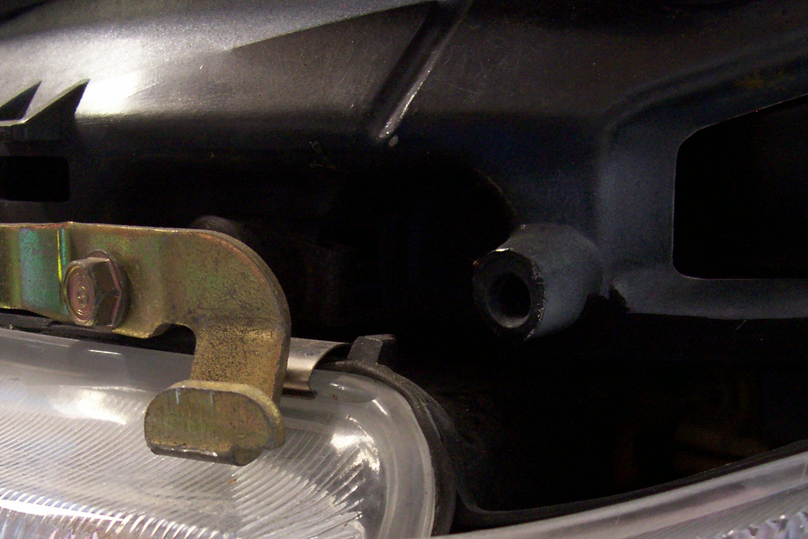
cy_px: 439
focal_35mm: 52
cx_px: 296
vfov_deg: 25.5
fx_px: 1167
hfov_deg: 37.9
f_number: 2.7
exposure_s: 1/12.7
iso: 160
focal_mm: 5.6
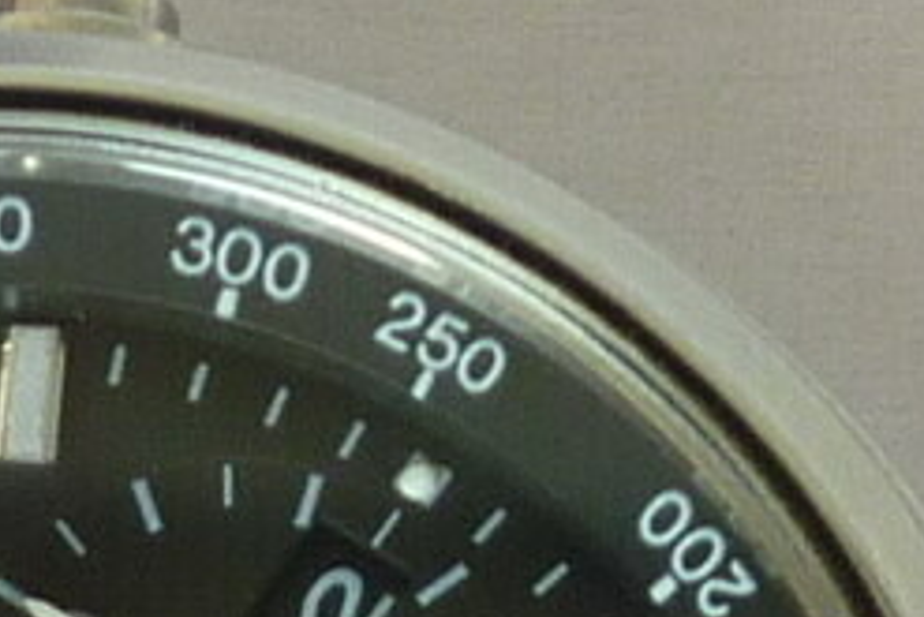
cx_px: 135
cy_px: 1215
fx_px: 9091
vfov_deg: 3.9
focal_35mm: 354
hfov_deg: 5.8
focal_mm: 6.3
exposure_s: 1/40
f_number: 3.7
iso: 80
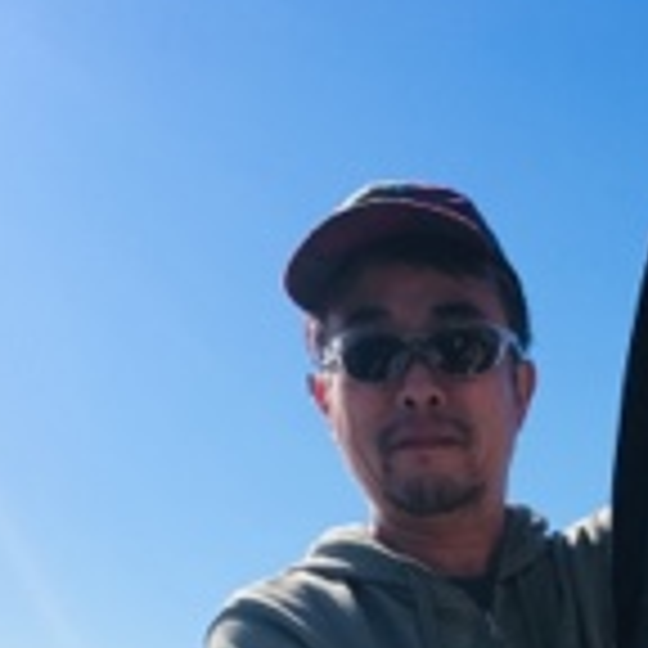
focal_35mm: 71
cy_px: 842
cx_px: 648
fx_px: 1504
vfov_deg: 21.9
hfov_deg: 23.3
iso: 25
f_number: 2.2
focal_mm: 4.15
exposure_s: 1/1748
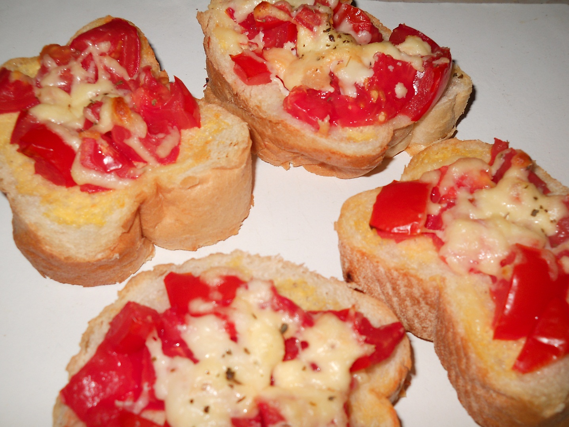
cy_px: 214
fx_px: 674
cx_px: 284
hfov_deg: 45.8
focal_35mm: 41
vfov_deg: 35.1
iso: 80
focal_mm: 6.72
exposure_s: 1/30
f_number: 5.5
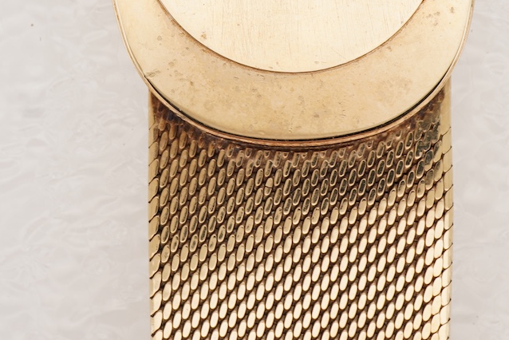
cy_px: -51
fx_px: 1570
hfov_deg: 18.4
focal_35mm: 111
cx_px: 294
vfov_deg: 12.1
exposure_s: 1/160
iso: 160
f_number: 22
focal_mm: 30
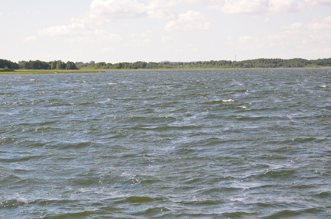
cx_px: 166
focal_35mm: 112
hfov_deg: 18.2
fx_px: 1032
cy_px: 110
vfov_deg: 12.1
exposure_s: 1/3200
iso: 640
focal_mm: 75
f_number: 4.5
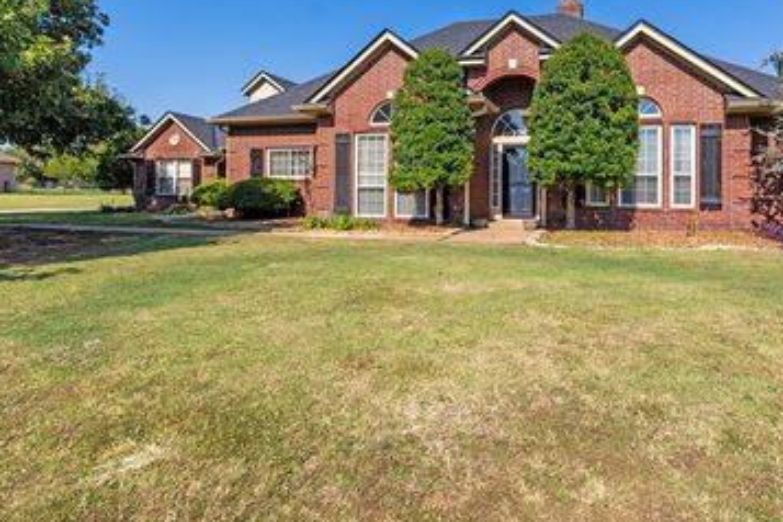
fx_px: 457
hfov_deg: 80.2
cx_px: 474
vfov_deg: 58.8
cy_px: 196
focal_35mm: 21
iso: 100
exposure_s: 1/2000
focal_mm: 10
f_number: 8
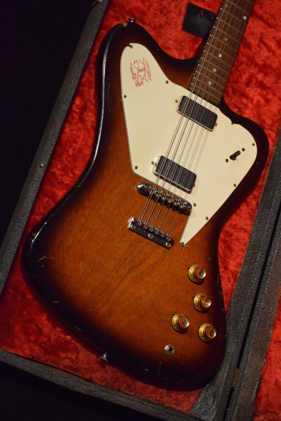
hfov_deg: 19.7
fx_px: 808
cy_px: 210
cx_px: 140
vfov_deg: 29.2
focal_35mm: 69
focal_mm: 46
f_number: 5.3
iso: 4000
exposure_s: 1/60
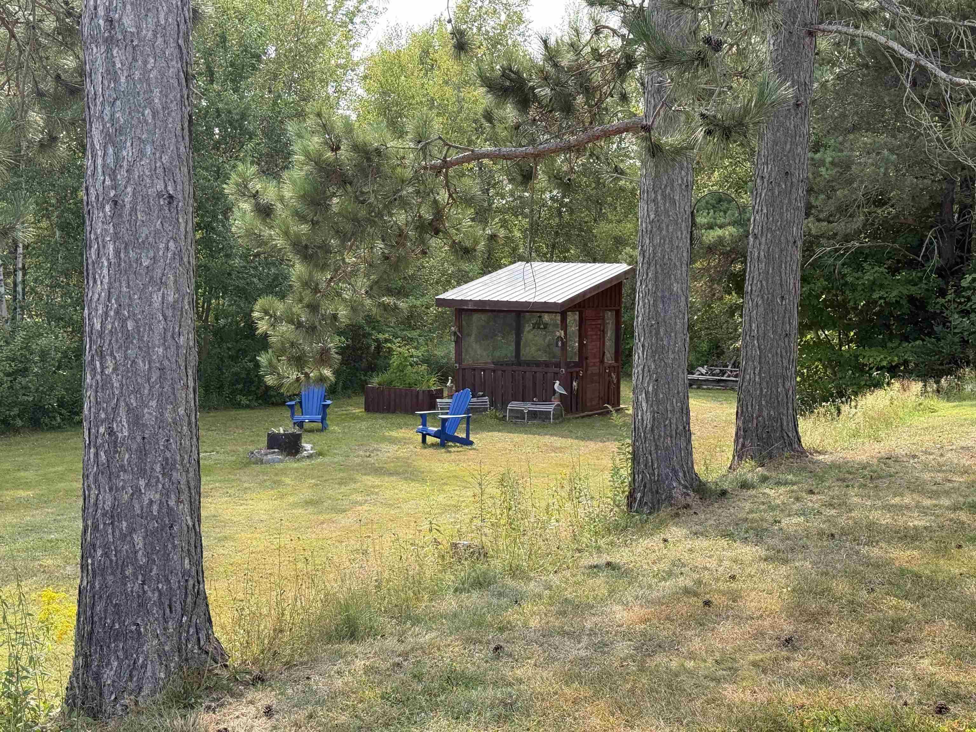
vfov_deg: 30.3
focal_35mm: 48
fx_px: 1353
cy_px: 366
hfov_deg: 39.7
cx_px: 488
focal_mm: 6.76
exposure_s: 1/1307
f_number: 1.78
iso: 80
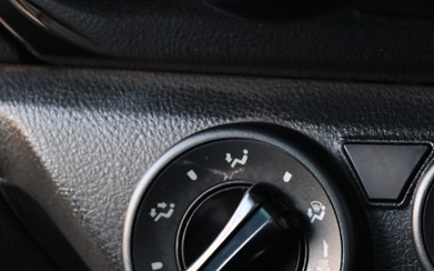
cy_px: 259
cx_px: 523
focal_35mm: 86
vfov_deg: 15.0
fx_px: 1017
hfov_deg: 22.2
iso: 320
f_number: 6.3
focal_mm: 30
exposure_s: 1/15
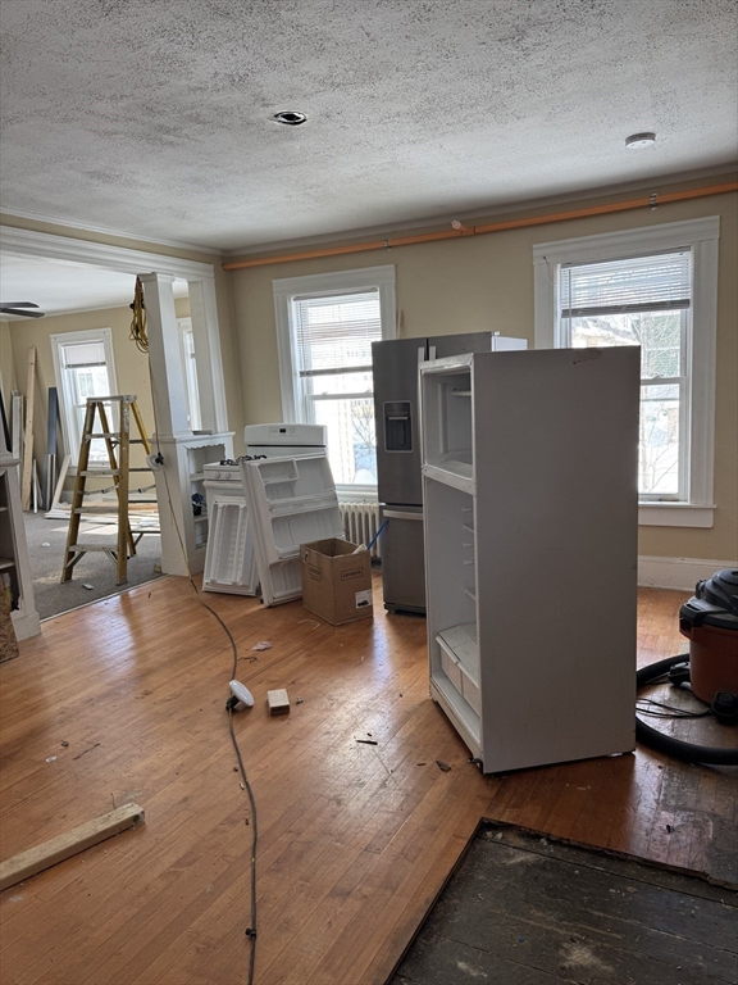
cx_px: 369
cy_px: 492
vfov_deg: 71.6
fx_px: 682
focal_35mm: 24
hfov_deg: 56.8
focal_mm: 6.76
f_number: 1.78
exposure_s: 1/121
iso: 80
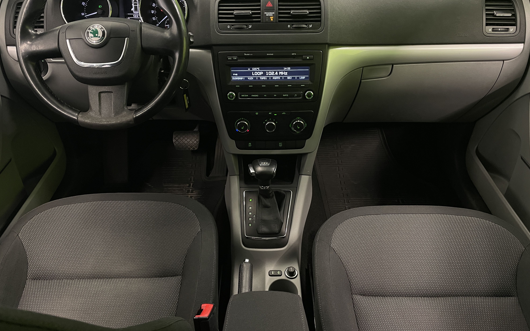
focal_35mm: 28
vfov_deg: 44.4
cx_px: 266
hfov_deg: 66.5
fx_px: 404
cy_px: 144
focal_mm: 4.2
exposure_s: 1/50
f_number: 1.6
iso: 200
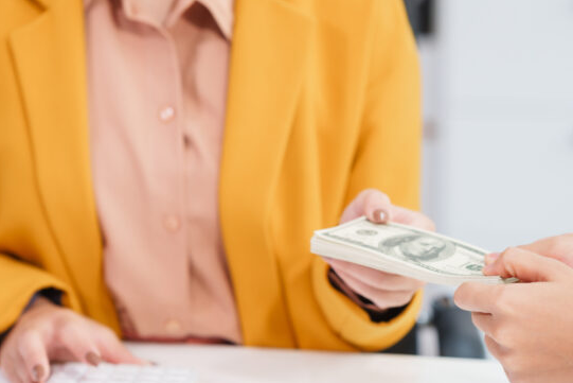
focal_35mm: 161
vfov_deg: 8.5
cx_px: 285
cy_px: 175
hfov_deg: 12.8
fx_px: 2563
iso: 400
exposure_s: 1/100
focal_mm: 85
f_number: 2.8
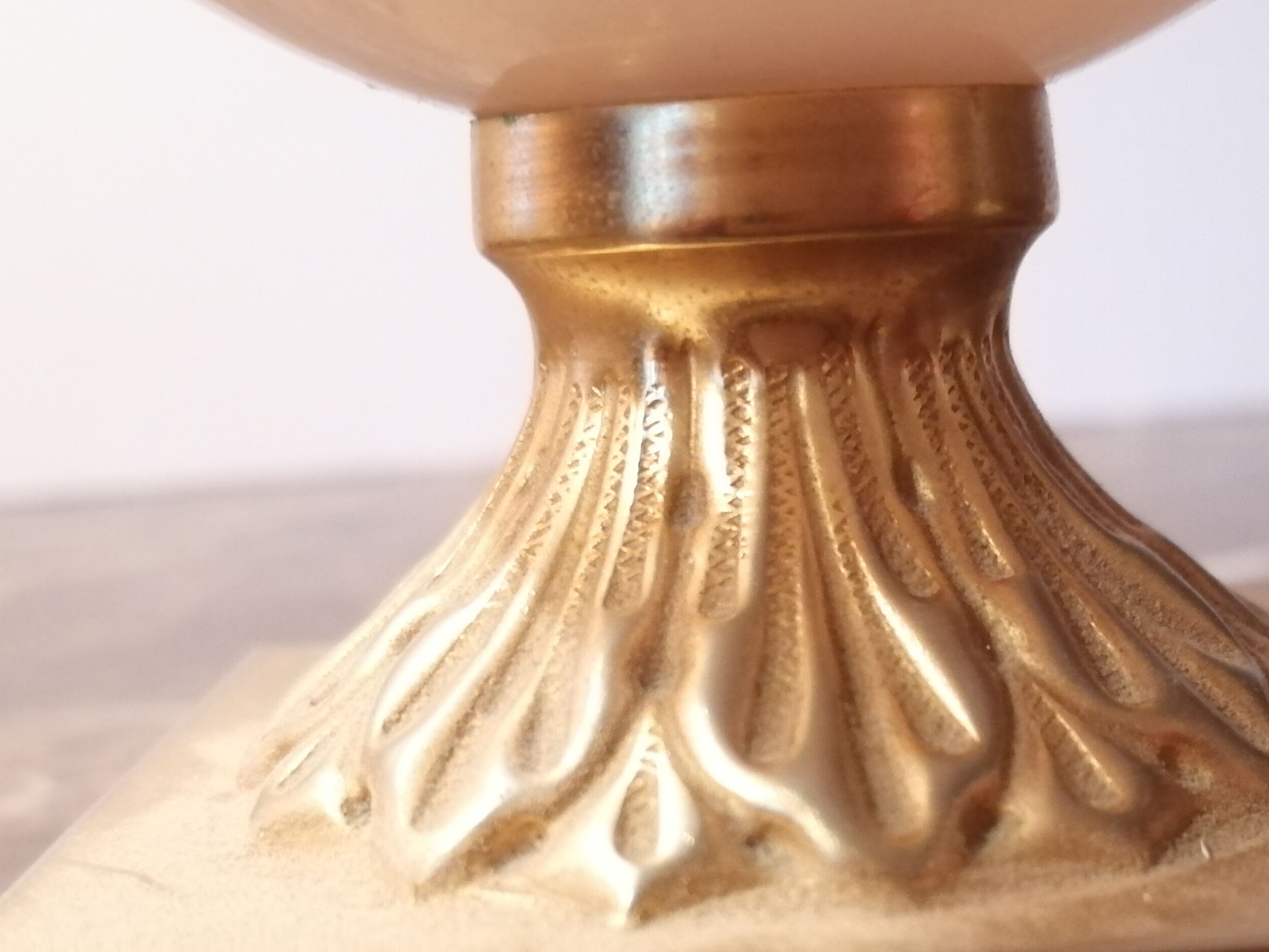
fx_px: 2016
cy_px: 862
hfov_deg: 34.4
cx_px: 903
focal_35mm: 55
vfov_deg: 25.7
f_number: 1.8
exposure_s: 1/20
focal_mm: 3.95
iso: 640
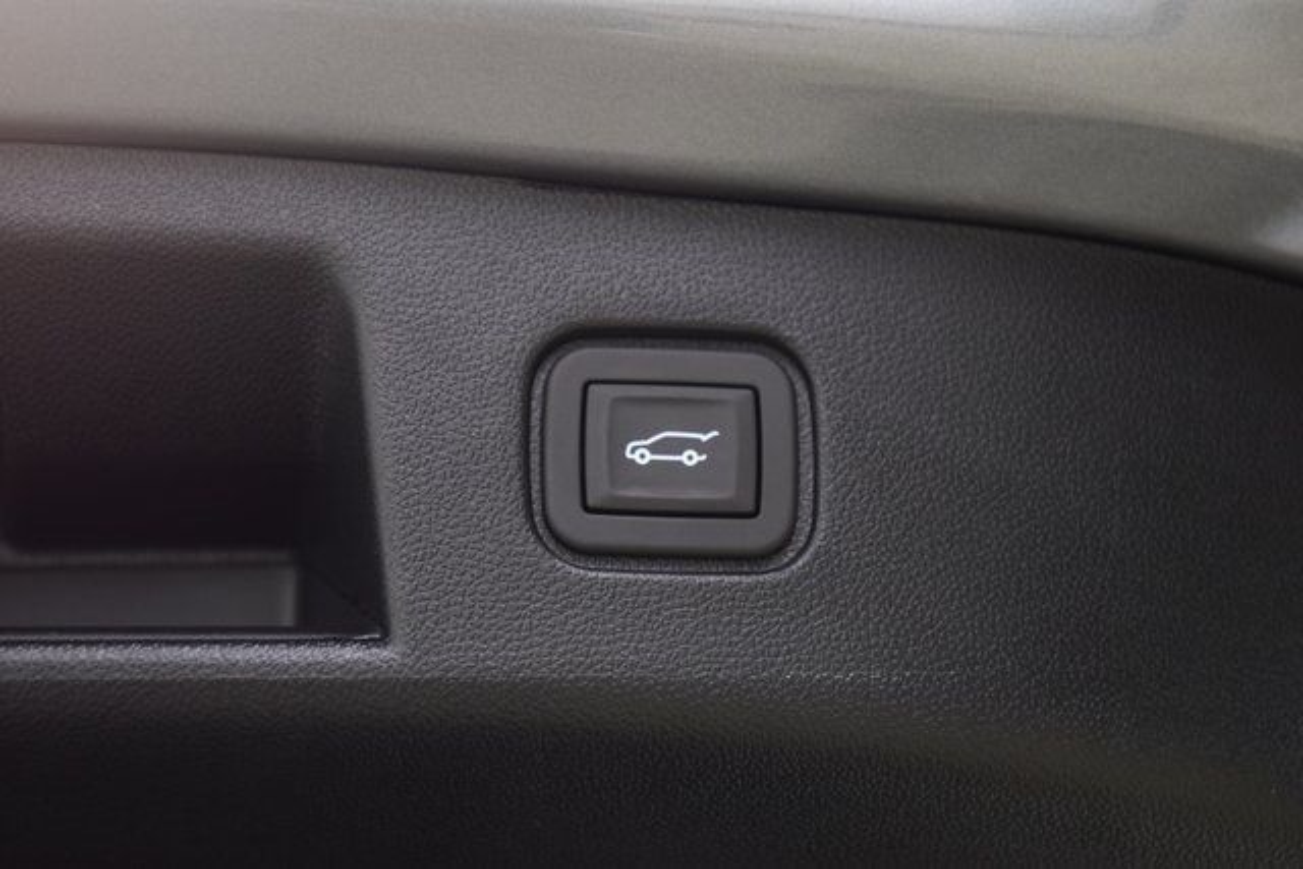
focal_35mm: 105
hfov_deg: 19.5
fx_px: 3801
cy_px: 434
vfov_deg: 13.0
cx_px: 652
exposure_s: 1/30
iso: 1600
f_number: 3.2
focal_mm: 70
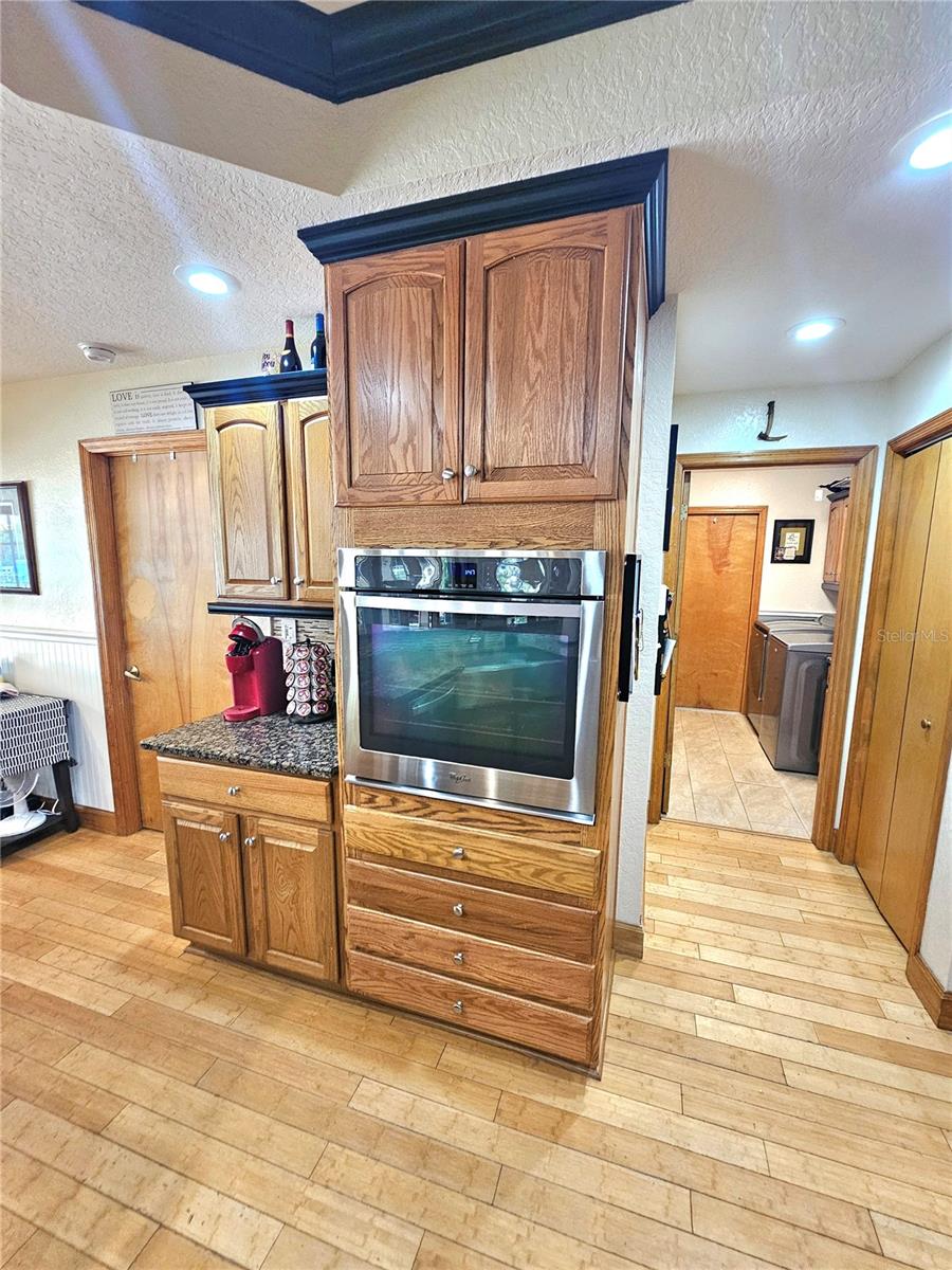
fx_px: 477
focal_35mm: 13
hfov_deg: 89.9
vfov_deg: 106.2
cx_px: 476
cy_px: 635
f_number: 2.2
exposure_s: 1/40
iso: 320
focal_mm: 2.2
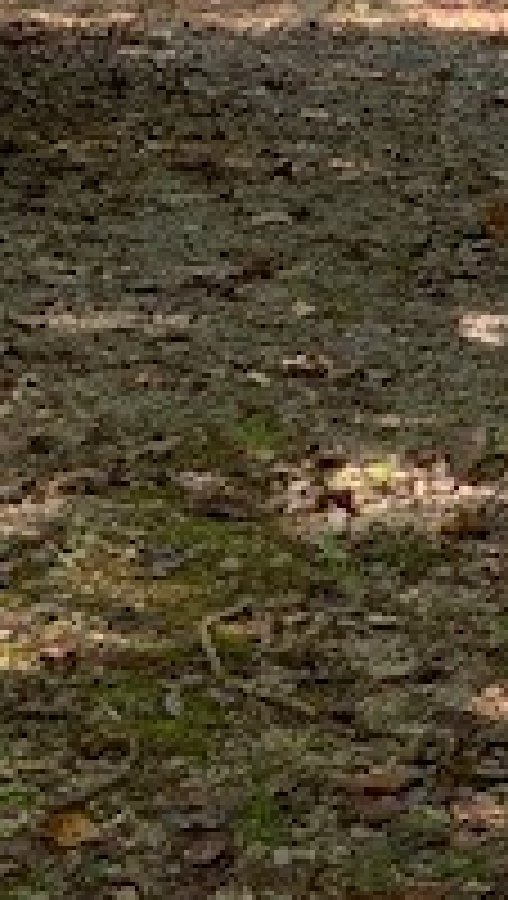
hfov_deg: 6.7
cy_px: -189
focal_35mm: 181
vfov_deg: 11.6
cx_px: 378
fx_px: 4320
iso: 16
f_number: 2.4
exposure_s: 1/100
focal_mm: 6
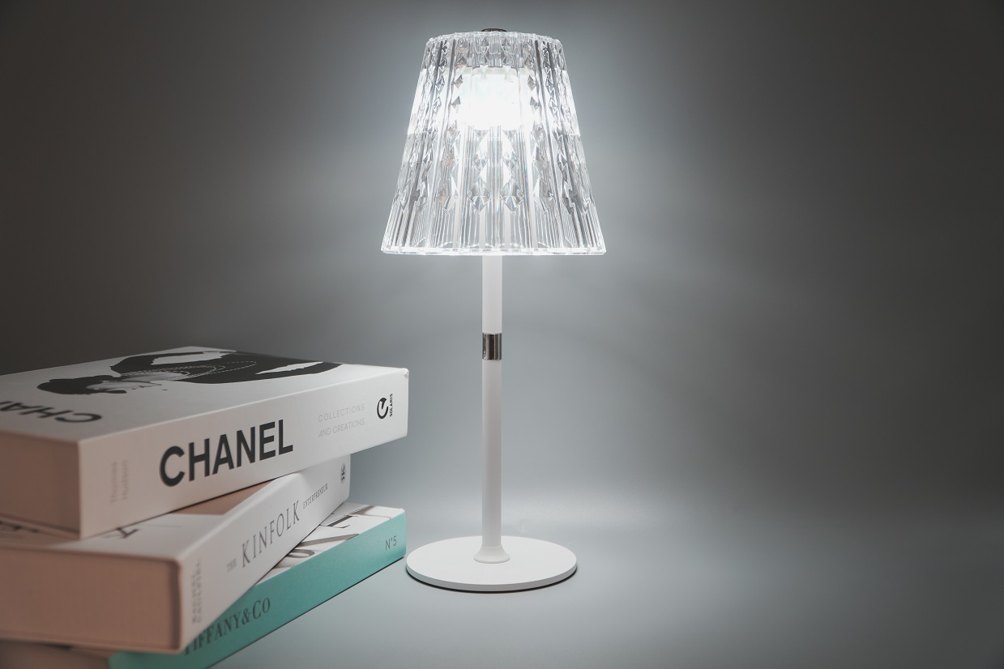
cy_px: 334
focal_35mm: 38
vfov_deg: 35.5
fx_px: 1046
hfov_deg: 51.3
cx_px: 502
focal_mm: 25
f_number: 4
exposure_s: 1/15
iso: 100
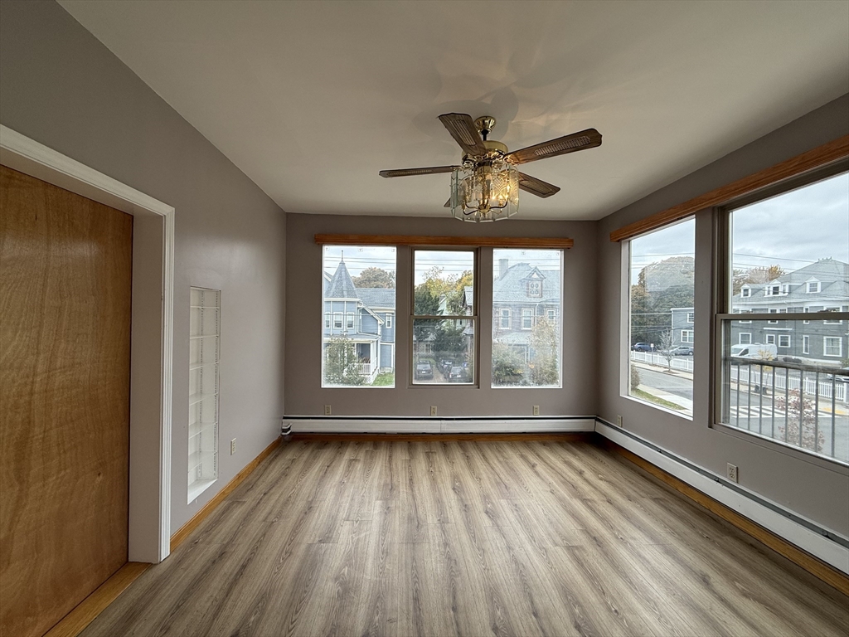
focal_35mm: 14
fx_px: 343
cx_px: 424
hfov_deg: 102.1
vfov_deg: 85.7
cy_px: 318
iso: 64
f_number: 2.2
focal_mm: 2.22
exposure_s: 1/173
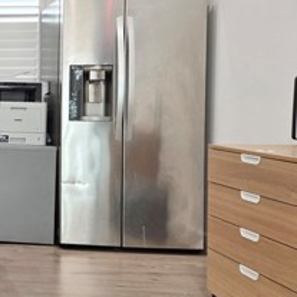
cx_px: -139
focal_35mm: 63
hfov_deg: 22.7
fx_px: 612
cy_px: 113
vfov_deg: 27.2
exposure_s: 1/120
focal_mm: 5.4
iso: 64
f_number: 1.8
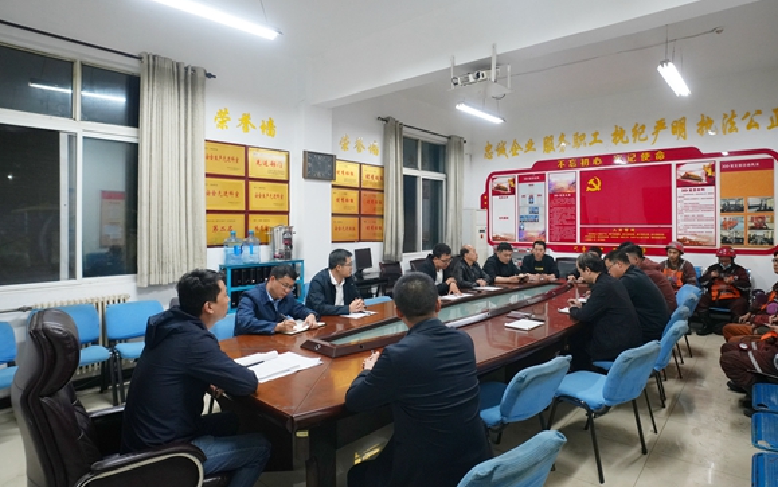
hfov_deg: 88.0
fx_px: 403
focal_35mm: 19
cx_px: 398
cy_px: 242
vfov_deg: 62.2
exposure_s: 1/40
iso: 2000
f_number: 5
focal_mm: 18
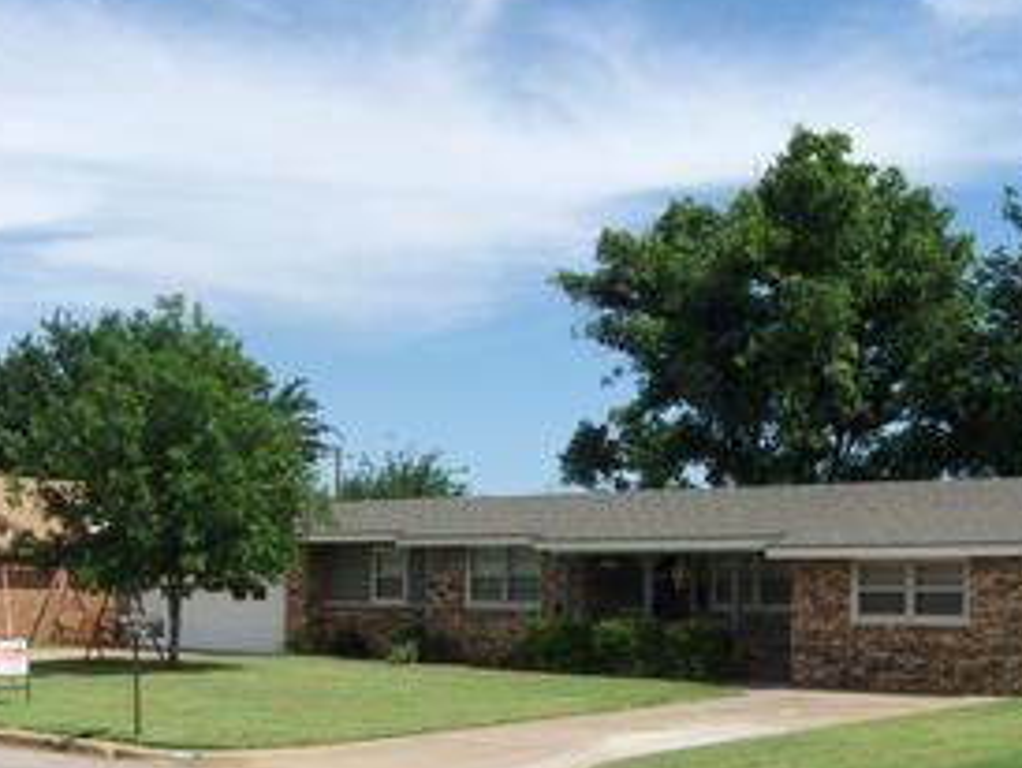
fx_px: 1507
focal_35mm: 51
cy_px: 533
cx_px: 658
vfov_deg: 28.4
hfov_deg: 37.2
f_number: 6.9
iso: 100
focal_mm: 7.5
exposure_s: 1/505
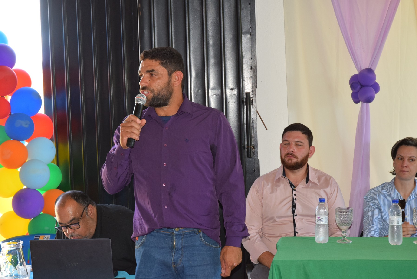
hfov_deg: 28.1
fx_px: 835
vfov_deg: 19.0
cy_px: 140
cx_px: 208
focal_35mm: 72
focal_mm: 48
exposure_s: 1/100
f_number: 5
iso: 800
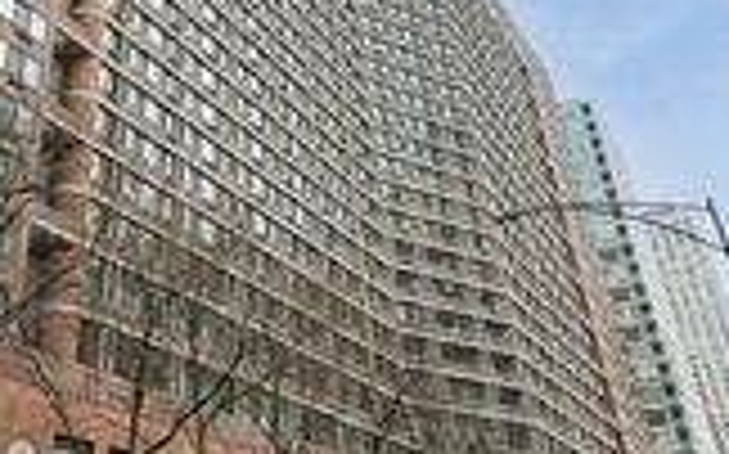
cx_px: 184
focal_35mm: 44
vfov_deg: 28.2
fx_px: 874
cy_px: 56
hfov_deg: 43.9
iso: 400
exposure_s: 1/180
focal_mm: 14
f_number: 9.5
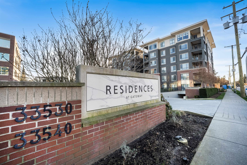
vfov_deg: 83.3
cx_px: 124
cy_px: 82
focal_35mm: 14
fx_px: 93
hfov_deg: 106.3
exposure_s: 1/50
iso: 250
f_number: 9
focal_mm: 9
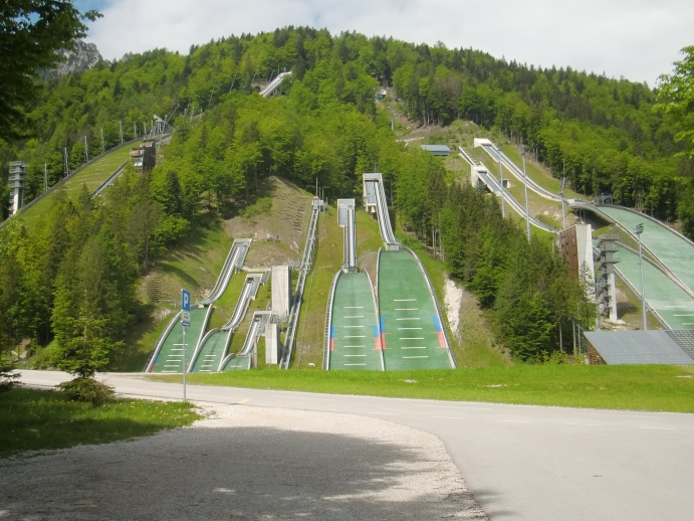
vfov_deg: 32.8
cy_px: 238
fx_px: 882
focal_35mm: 44
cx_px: 355
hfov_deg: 43.0
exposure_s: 1/200
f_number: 8.9
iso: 100
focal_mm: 6.66
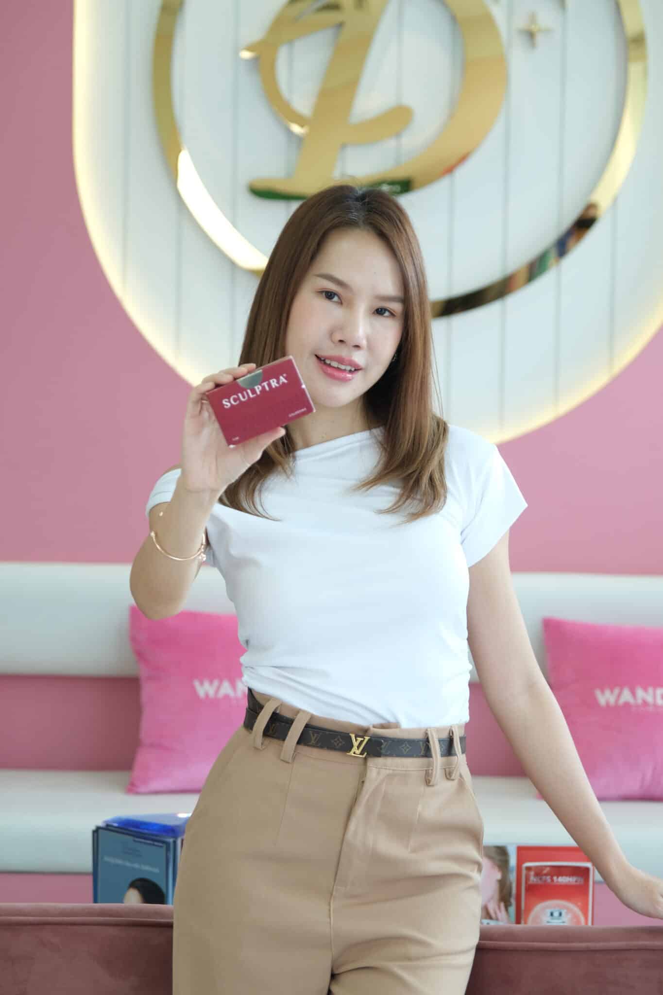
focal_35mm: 111
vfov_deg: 18.4
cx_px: 332
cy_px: 498
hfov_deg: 12.3
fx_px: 3067
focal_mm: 74.2
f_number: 4
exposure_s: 1/60
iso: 250
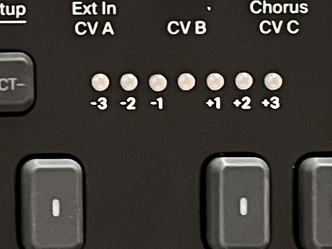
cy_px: 62
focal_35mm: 186
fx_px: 1784
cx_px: -247
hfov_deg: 10.1
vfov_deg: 8.0
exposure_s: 1/30
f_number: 1.6
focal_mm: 5.1
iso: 640
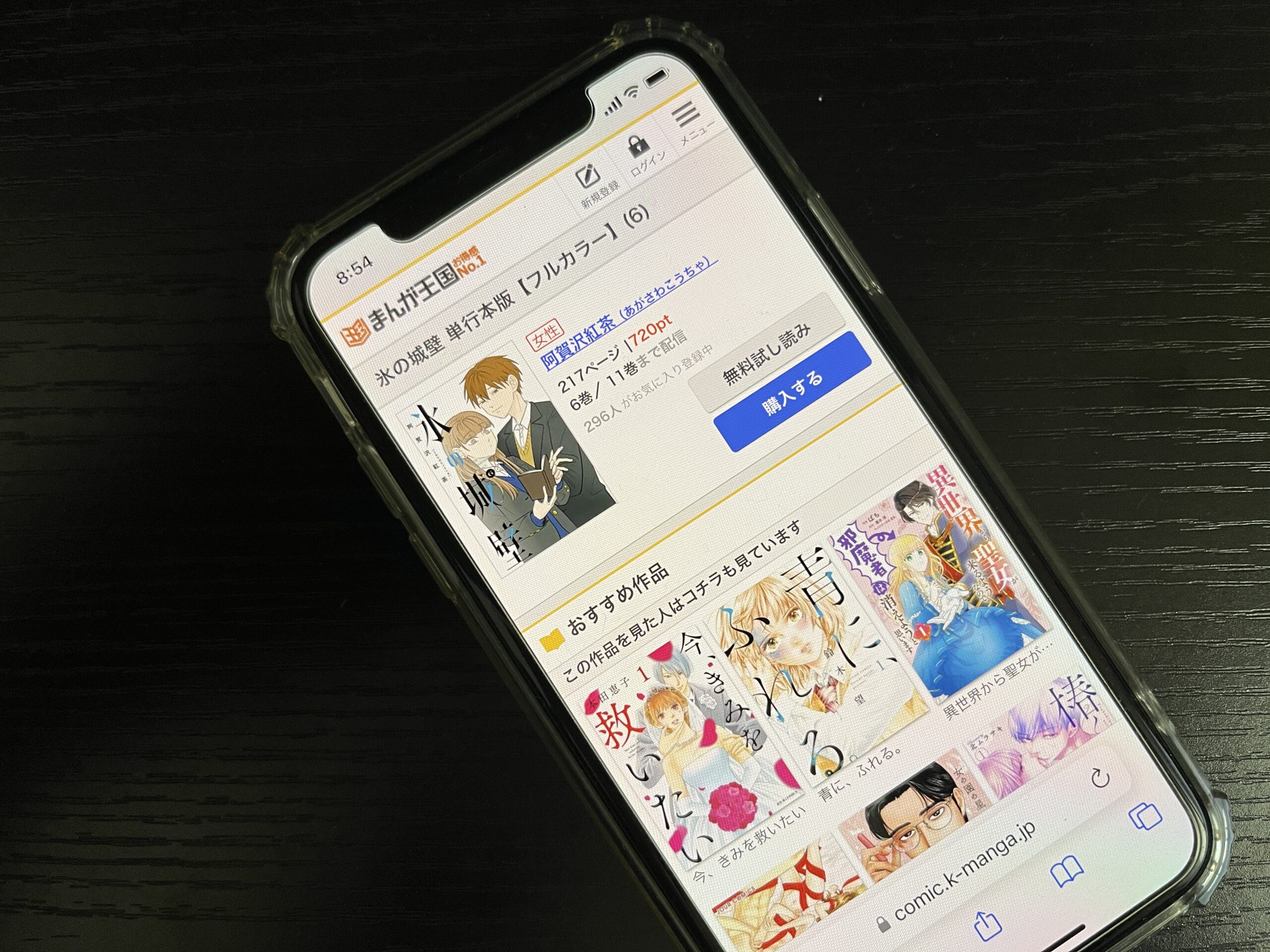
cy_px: 476
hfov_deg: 67.3
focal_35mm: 26
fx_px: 954
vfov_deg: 53.1
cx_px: 635
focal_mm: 5.1
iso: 100
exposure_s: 1/60
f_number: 1.6
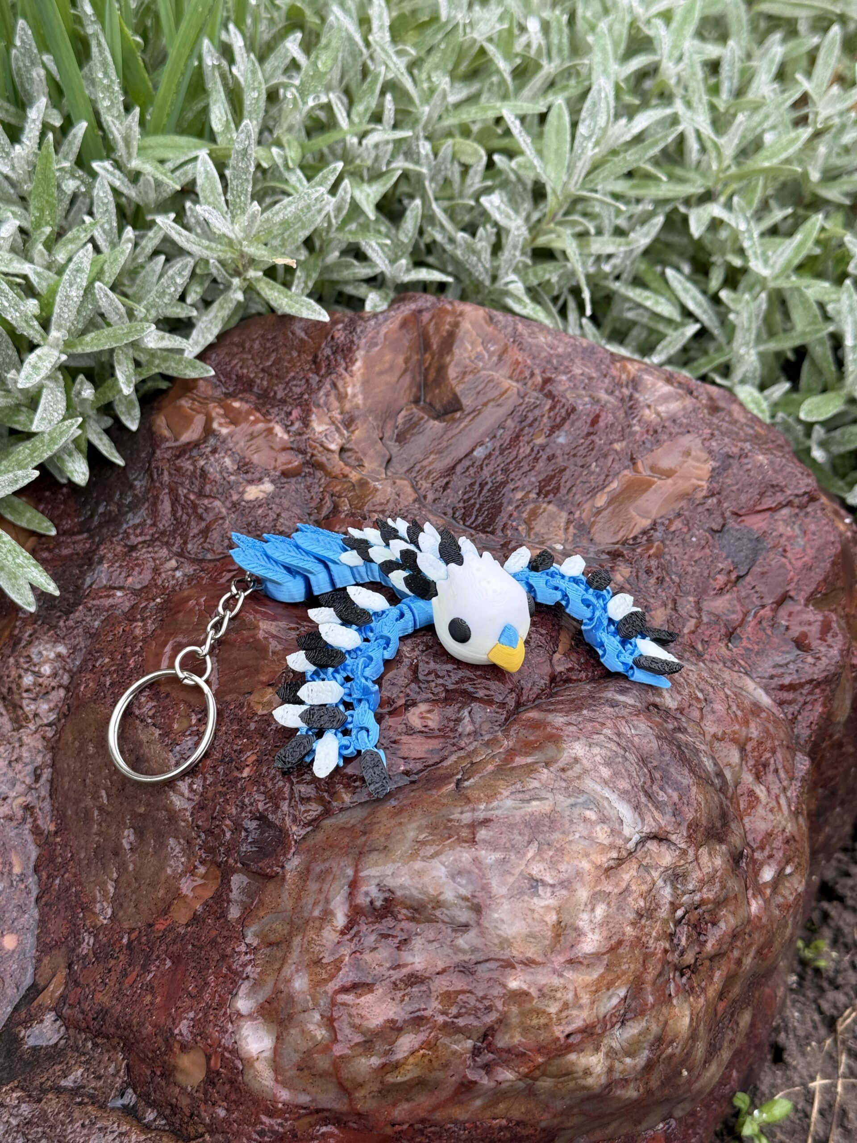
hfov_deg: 30.3
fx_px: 1584
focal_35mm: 48
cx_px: 428
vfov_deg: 39.7
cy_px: 572
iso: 64
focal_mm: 6.76
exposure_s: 1/615
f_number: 1.78
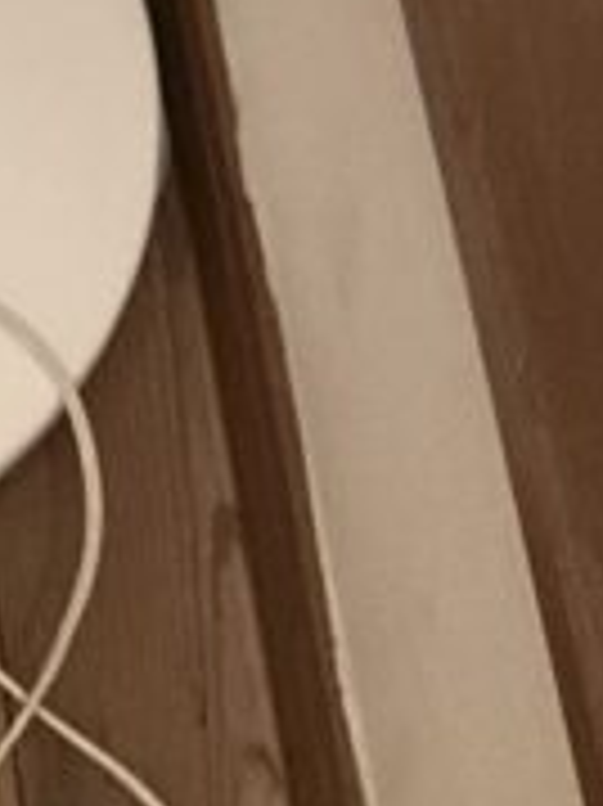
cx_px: -873
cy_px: -1058
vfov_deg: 10.4
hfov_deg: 8.2
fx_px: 3860
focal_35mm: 166
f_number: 1.8
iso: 250
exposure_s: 1/25
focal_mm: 3
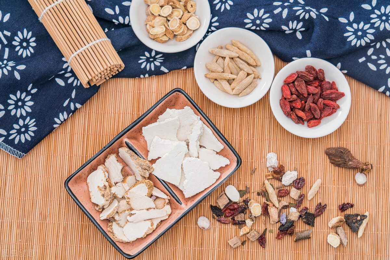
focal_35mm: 72
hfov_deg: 28.1
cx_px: 195
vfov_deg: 18.9
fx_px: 780
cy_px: 130
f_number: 5.6
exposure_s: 1/160
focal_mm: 72
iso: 200
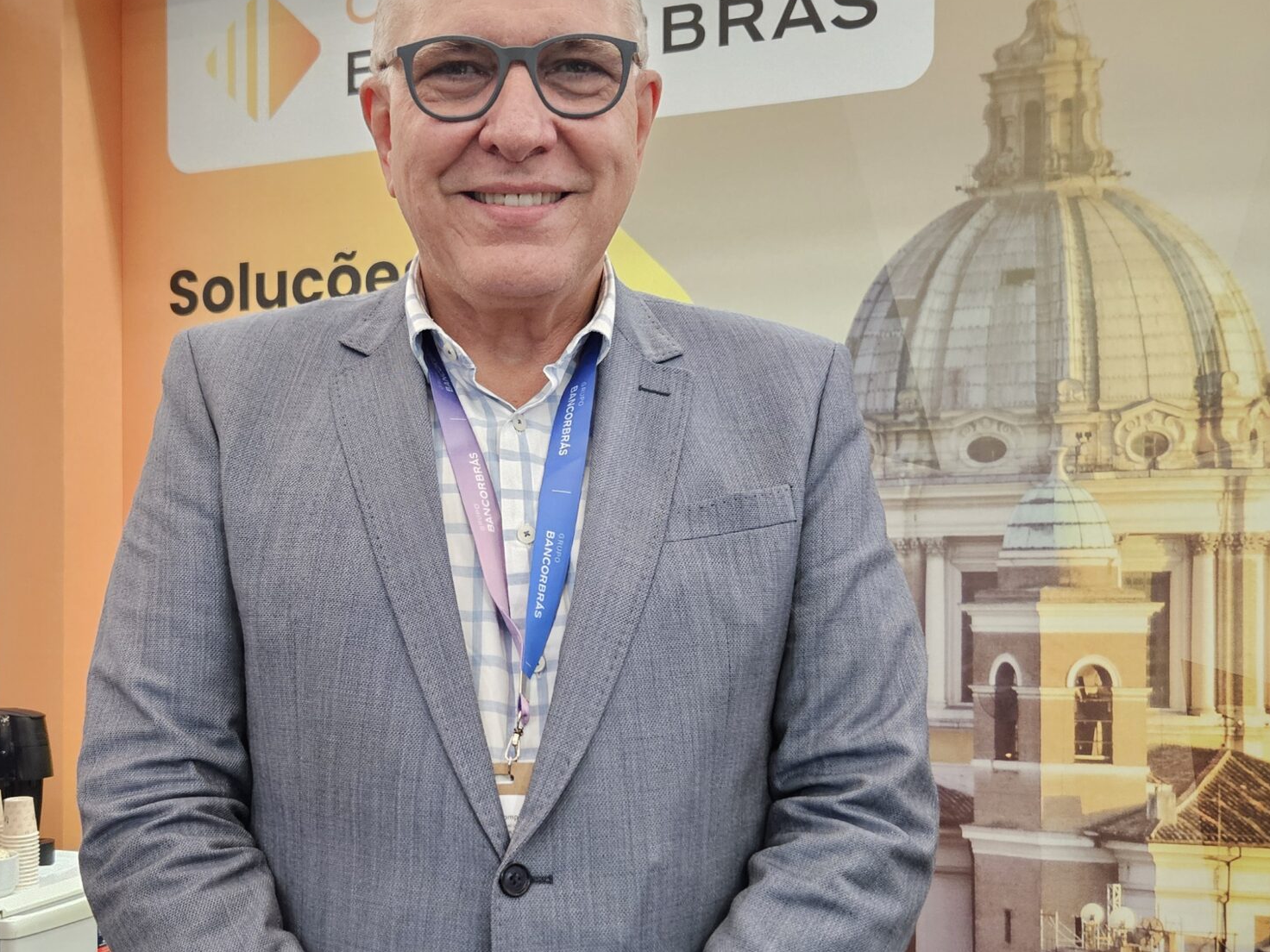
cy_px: 595
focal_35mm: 40
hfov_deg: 46.6
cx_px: 515
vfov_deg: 35.8
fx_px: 1468
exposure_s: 1/60
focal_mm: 5.4
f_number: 1.8
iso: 640
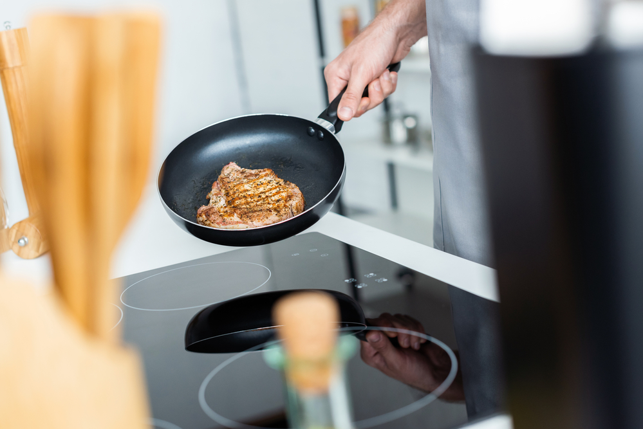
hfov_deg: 39.6
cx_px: 322
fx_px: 893
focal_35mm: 50
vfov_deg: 27.0
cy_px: 214
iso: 800
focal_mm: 50
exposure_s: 1/320
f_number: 3.2
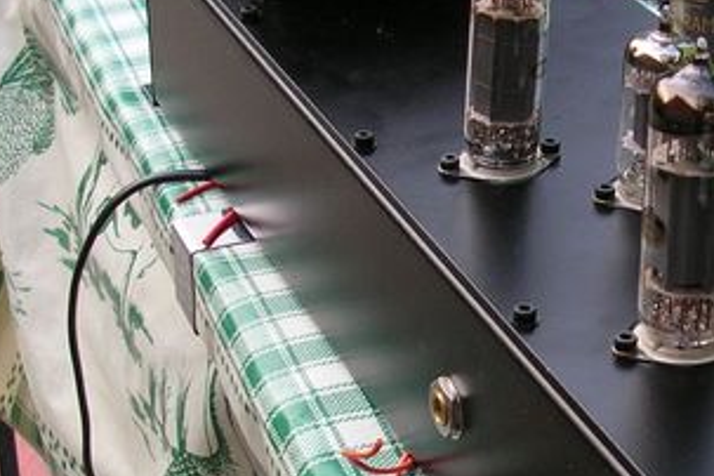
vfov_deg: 14.2
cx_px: 603
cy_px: 375
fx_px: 1904
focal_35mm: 96
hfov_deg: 20.9
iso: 50
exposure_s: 1/113
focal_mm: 5.8
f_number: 2.8
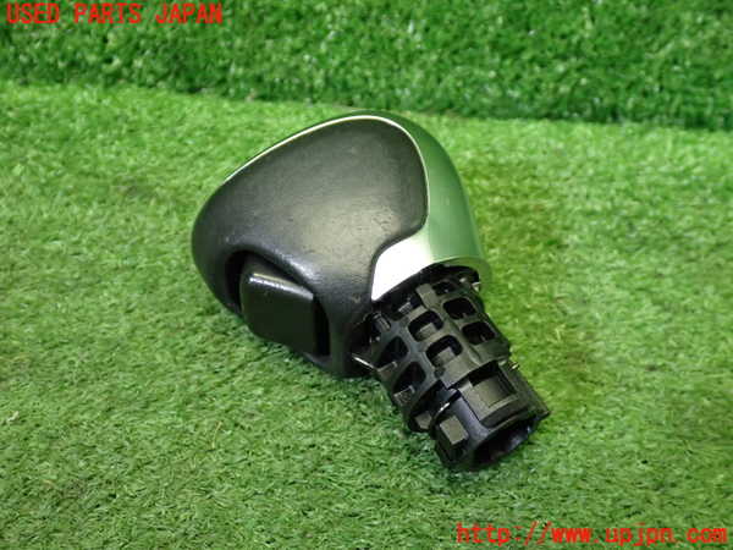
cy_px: 275
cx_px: 366
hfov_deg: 45.8
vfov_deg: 35.1
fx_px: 868
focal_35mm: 41
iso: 400
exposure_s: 1/40
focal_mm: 7.31
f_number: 2.8
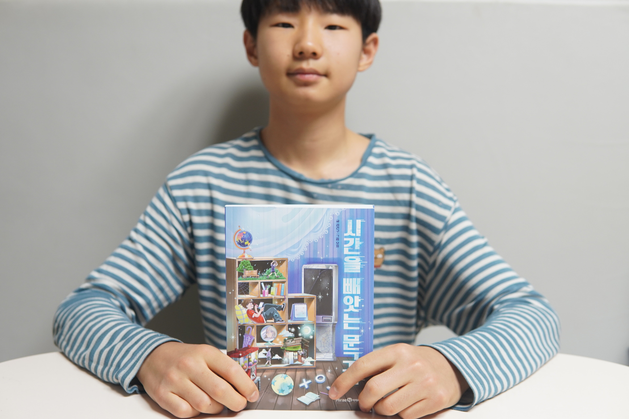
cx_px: 314
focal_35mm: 45
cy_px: 210
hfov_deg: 43.6
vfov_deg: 29.9
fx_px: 786
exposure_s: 1/50
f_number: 3.2
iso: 400
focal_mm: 30
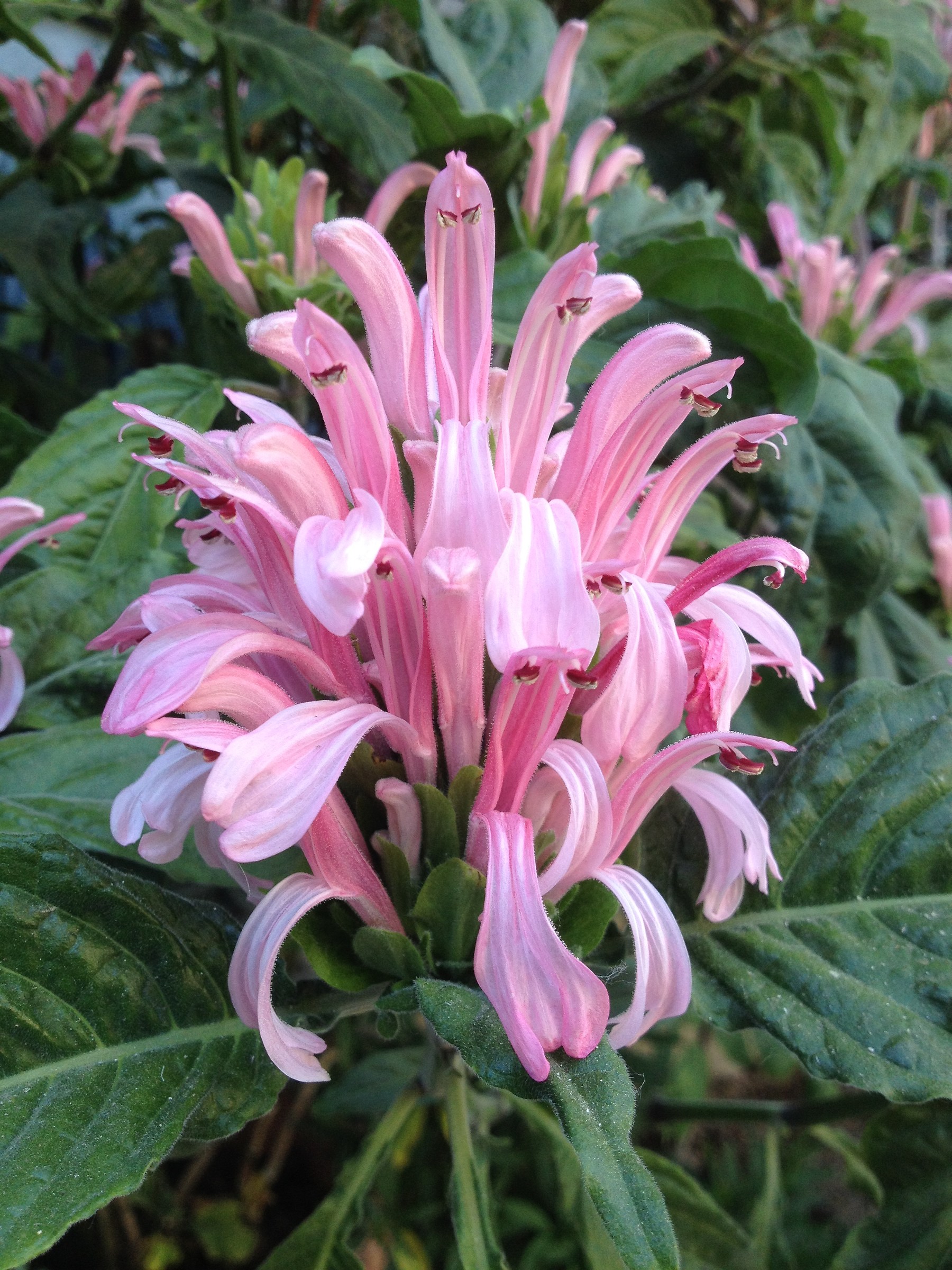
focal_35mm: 35
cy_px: 635
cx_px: 476
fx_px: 1283
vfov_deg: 52.6
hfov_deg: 40.7
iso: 64
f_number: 2.4
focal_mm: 4.28
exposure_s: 1/120
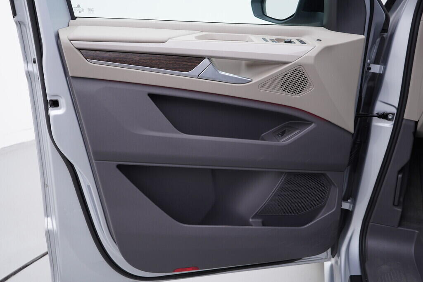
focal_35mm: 36
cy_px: 141
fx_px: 423
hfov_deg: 53.1
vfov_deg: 36.9
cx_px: 212
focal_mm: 24
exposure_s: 1/50
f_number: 3.2
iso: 125
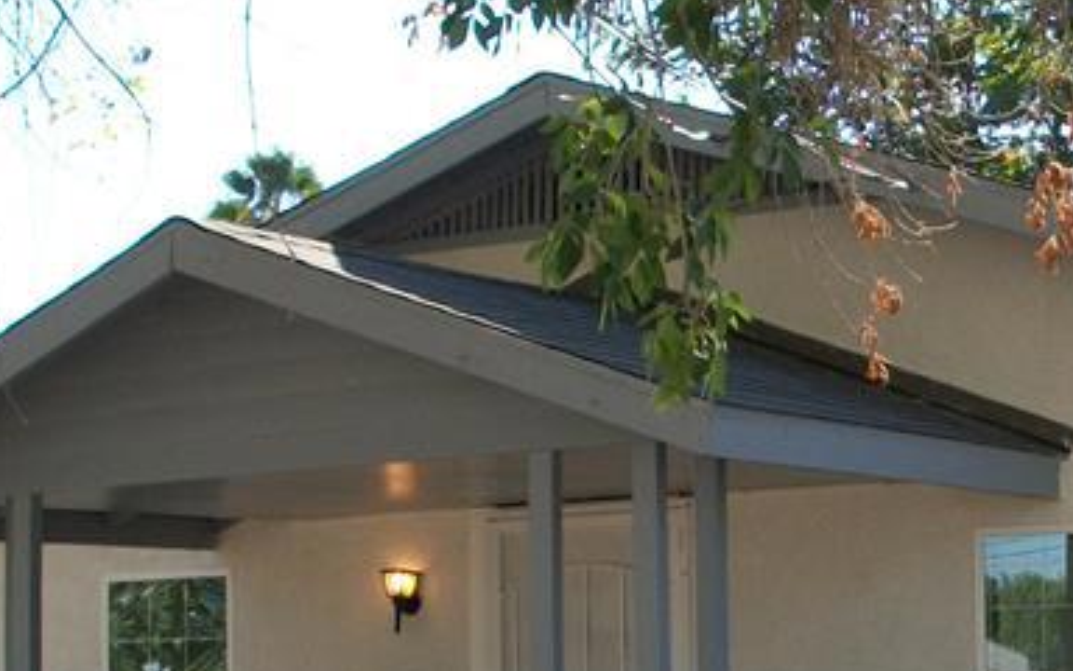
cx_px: 833
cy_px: 710
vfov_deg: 13.0
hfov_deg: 20.8
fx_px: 2895
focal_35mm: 99
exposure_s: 1/400
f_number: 3.1
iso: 80
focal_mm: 6.3
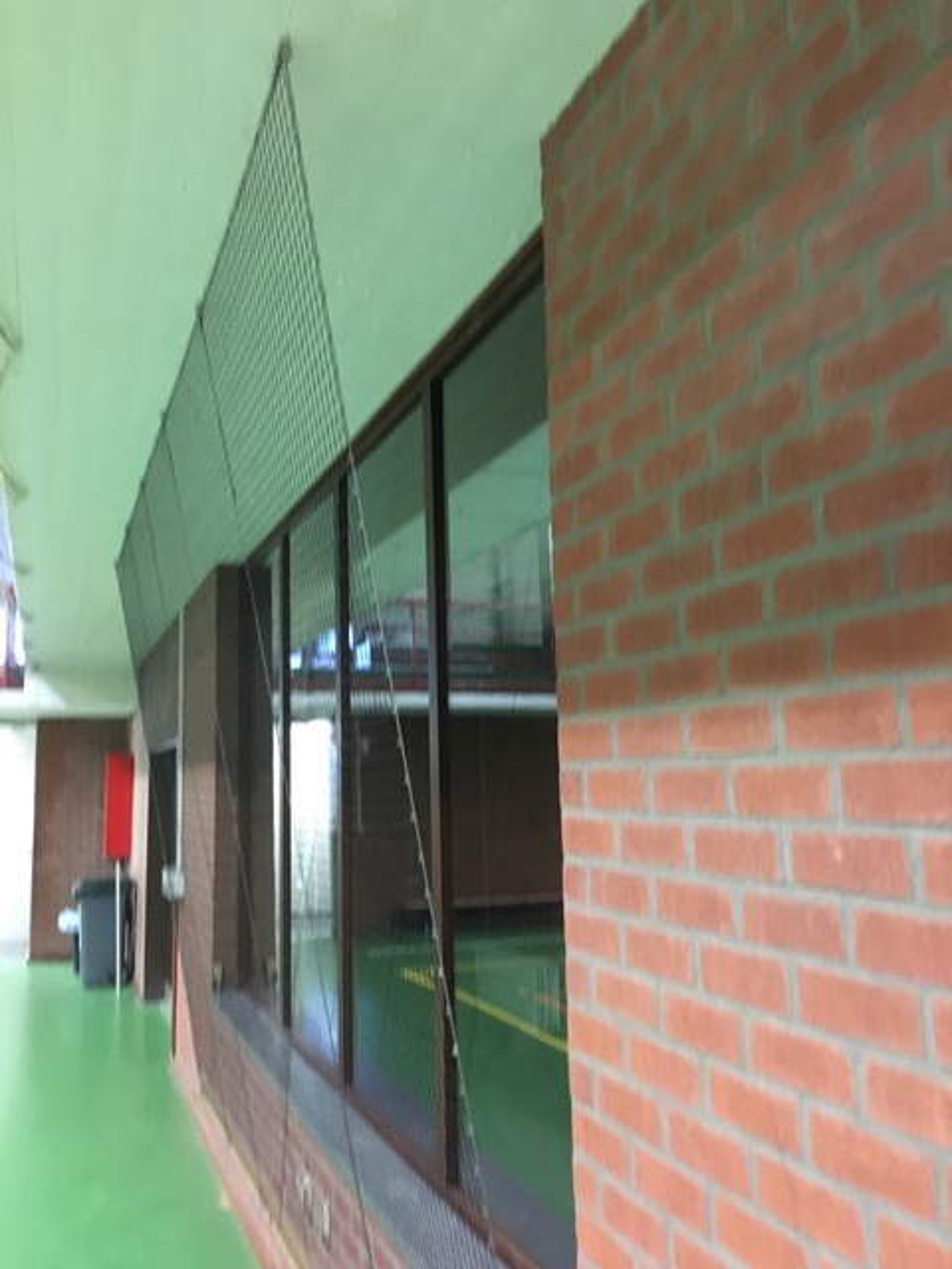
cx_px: 476
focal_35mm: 29
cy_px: 634
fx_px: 1063
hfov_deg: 48.2
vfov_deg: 61.7
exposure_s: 1/17
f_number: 2.2
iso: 500
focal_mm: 4.15
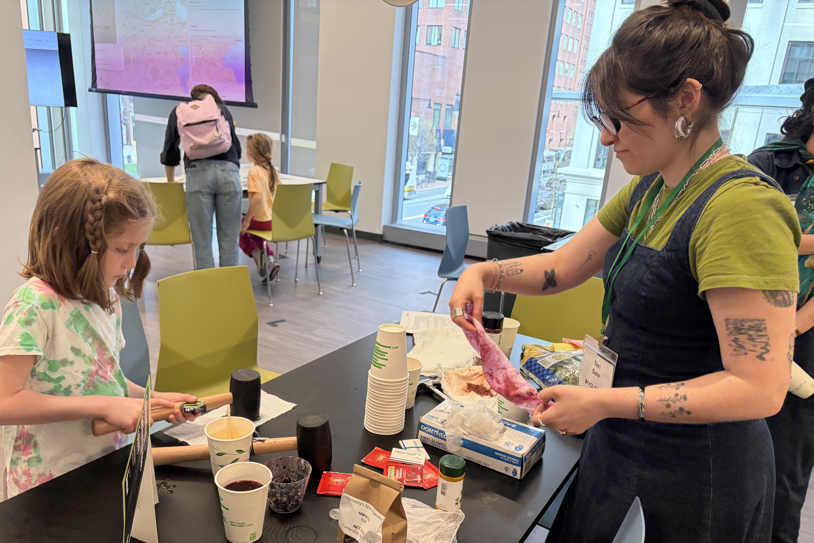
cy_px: 314
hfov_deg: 65.5
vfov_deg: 46.2
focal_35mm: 28
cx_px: 395
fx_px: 633
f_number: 1.6
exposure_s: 1/120
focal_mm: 5.96
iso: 160
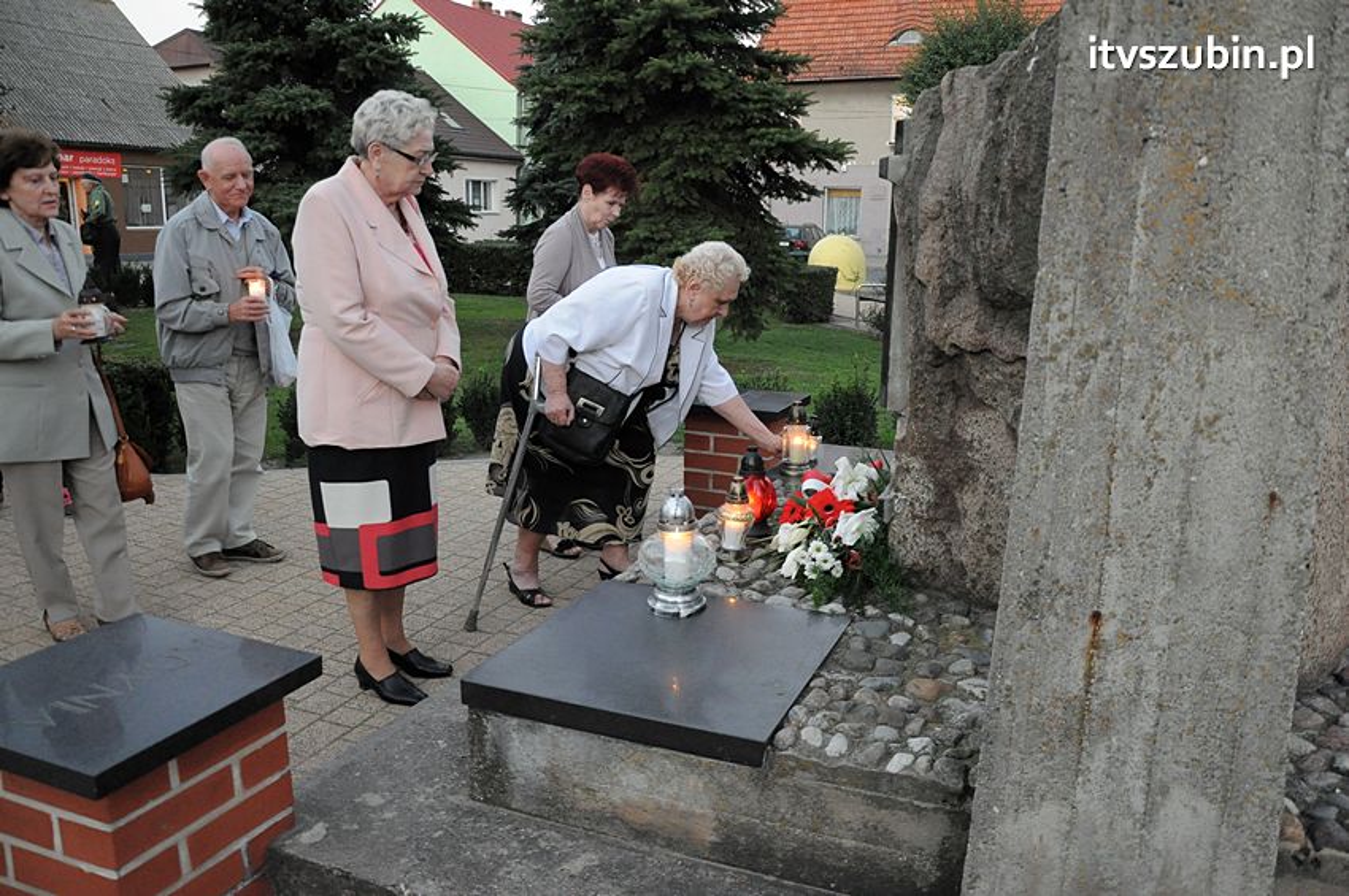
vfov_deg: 47.8
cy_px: 448
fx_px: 1011
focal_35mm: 27
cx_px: 674
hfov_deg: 67.4
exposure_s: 1/60
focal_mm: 18
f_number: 4
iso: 2000
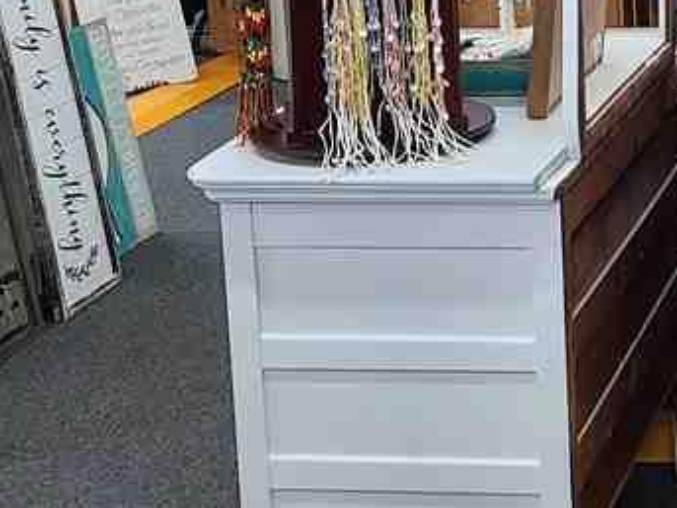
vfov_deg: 14.9
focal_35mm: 97
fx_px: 1896
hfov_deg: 18.8
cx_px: 880
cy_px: -22
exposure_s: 1/60
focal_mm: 5.4
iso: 125
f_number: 1.8
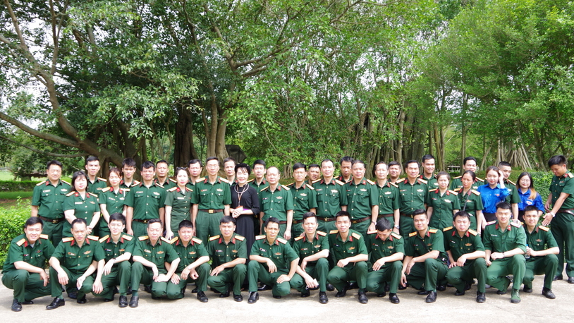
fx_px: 502
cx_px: 285
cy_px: 125
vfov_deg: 35.5
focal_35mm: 33
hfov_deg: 59.5
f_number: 5.6
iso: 100
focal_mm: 18
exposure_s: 1/100
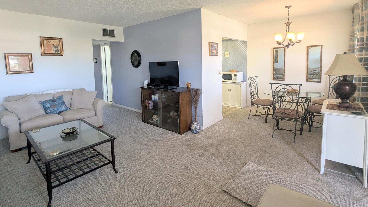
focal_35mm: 18
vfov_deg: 60.1
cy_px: 76
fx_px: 176
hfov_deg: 92.6
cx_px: 188
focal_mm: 2.35
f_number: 2.2
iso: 145
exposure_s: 1/60
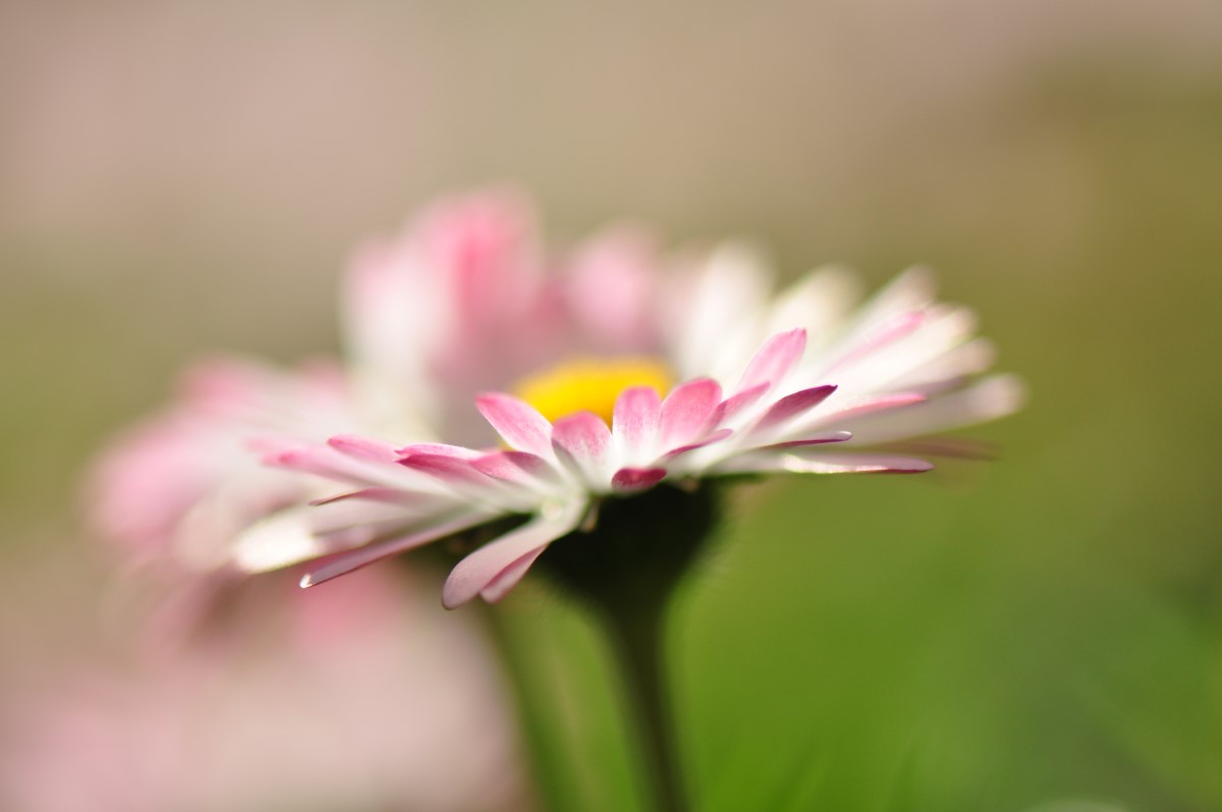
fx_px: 5340
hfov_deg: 13.1
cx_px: 611
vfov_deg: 8.7
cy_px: 406
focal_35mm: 158
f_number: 4
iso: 200
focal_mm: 105
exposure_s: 1/3200
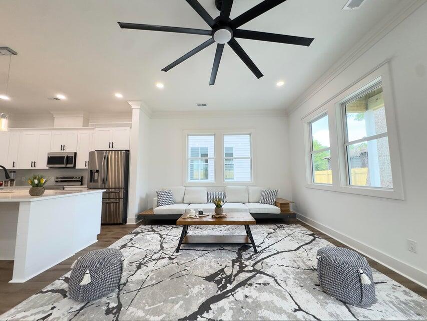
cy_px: 160
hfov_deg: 102.1
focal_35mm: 14
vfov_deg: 85.7
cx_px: 214
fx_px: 173
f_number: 2.2
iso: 200
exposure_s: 1/120
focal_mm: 2.22
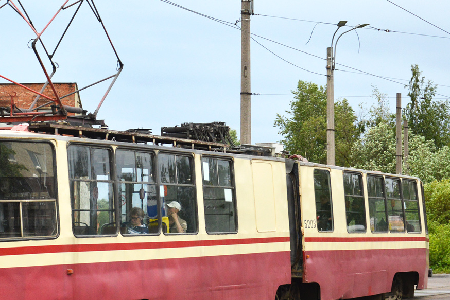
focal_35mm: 103
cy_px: 155
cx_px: 106
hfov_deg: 19.7
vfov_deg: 13.3
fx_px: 1288
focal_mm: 40
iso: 400
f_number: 5.6
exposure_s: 1/60
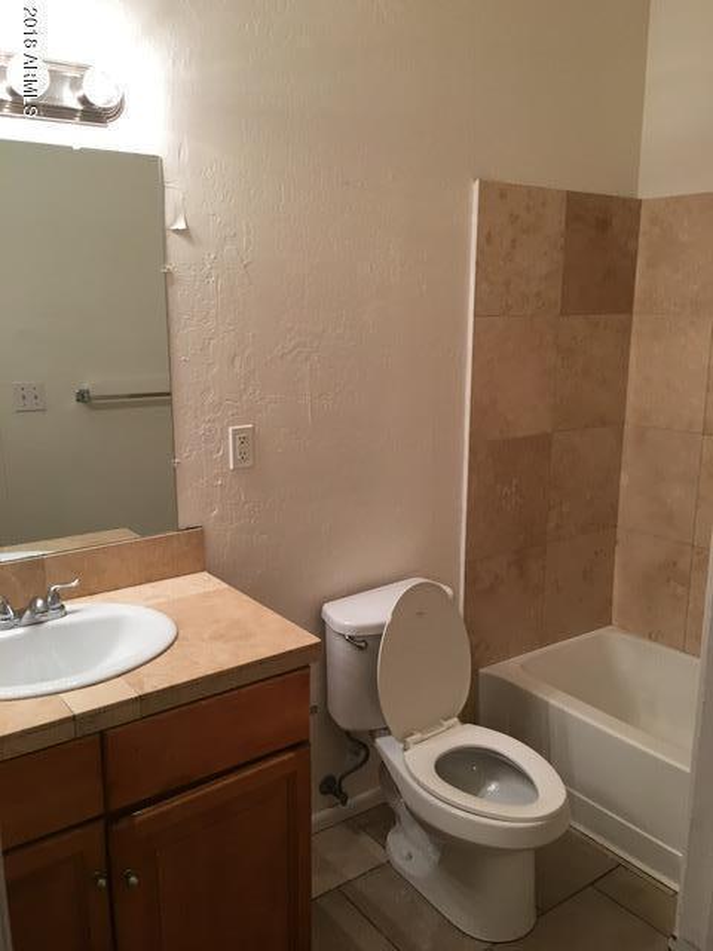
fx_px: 796
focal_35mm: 29
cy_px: 476
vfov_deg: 61.7
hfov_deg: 48.2
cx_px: 356
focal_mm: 4.15
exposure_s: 1/30
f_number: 2.2
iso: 50
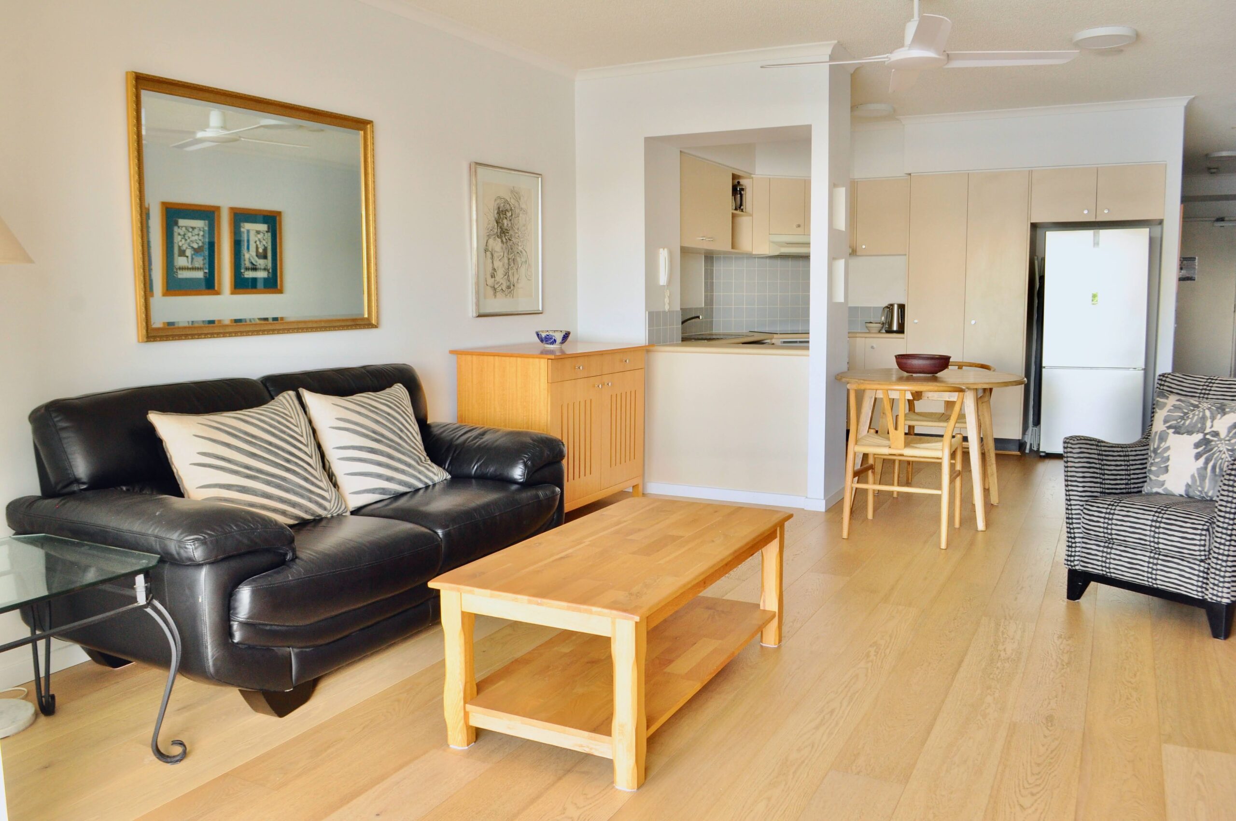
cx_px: 618
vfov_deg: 47.8
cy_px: 410
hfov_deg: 67.4
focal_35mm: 27
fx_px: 926
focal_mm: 18
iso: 500
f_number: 9
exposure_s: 1/15
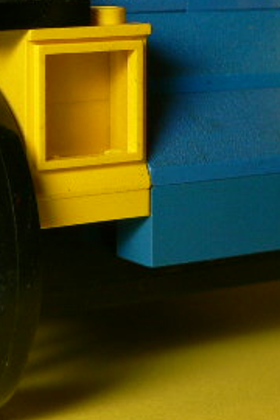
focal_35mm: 121
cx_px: 114
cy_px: 79
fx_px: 1412
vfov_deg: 16.8
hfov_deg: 11.3
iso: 100
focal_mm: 8.1
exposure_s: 1/50
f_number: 2.8
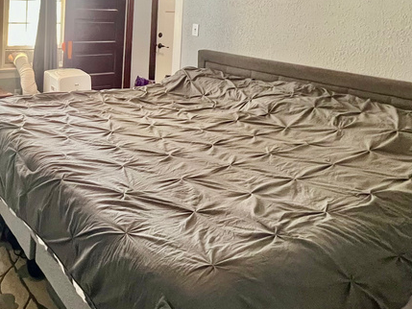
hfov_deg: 52.2
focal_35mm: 31
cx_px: 51
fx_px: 369
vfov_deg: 41.4
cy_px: 24
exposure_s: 1/60
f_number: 1.8
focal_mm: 1.57
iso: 640
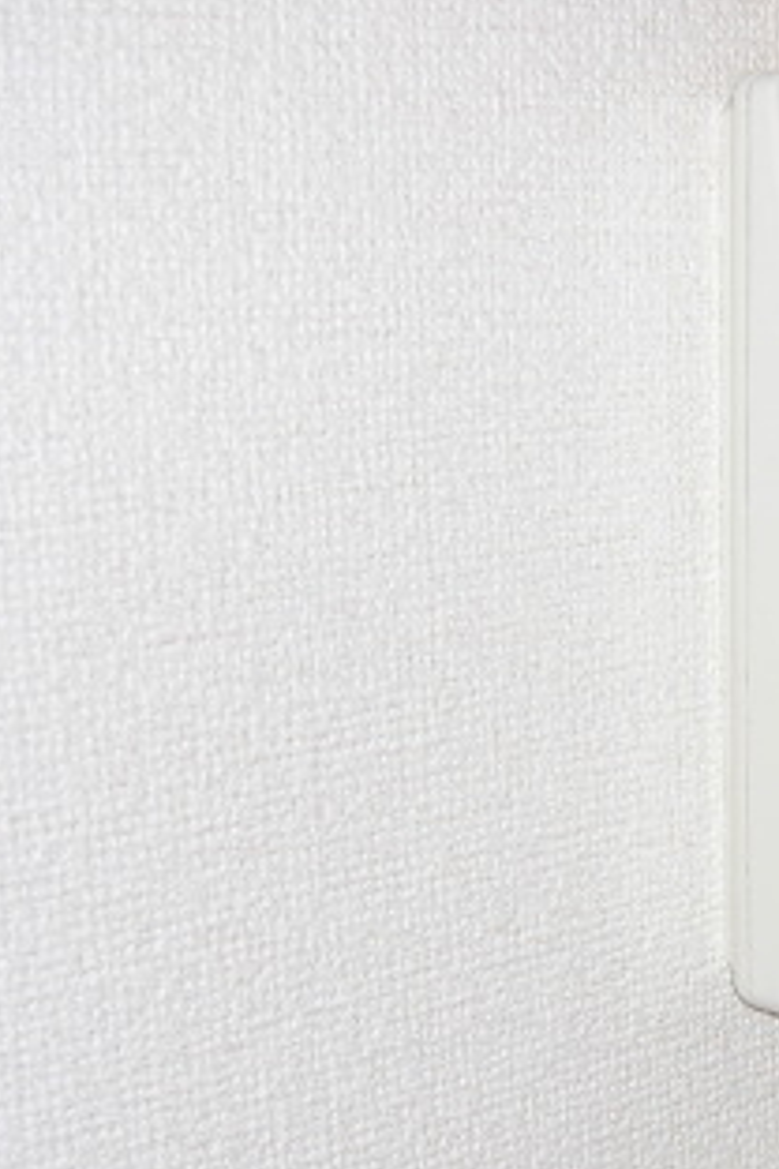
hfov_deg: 15.8
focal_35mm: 81
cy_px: 794
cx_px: 1086
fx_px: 2629
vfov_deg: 24.9
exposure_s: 1/60
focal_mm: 7.9
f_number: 2.8
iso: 100
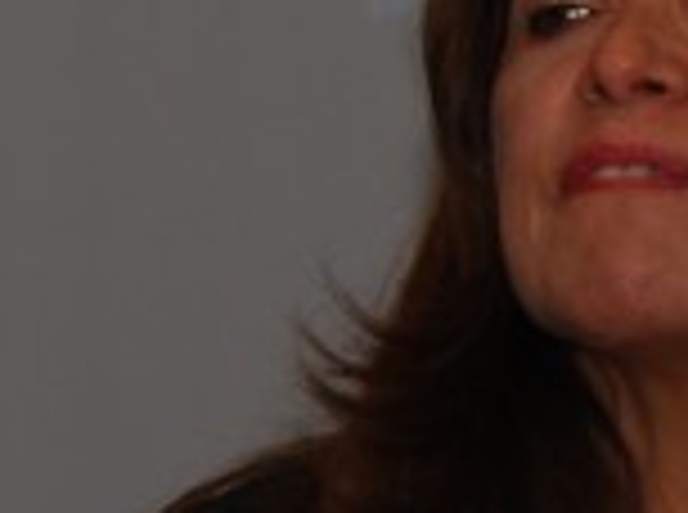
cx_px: 1014
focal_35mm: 440
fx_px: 8725
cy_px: 261
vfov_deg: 3.4
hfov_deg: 4.5
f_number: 4.8
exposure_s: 1/60
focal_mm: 52
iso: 200
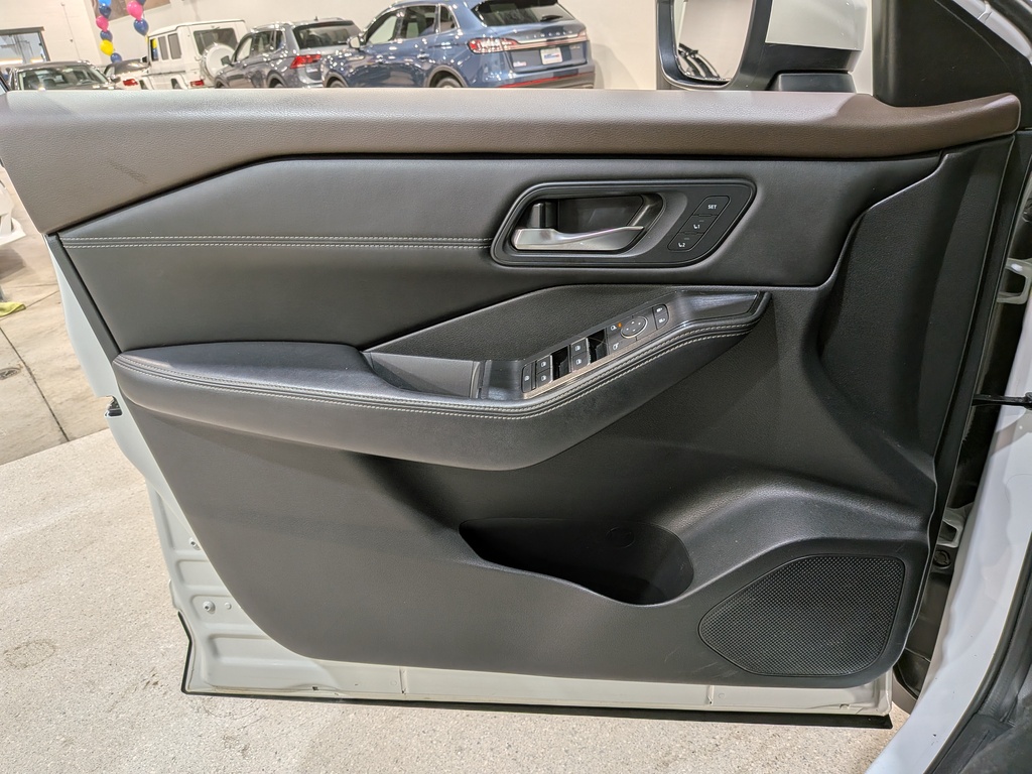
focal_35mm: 24
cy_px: 387
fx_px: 716
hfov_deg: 71.6
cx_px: 516
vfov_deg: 56.8
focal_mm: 4.53
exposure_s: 1/190
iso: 28
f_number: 1.7
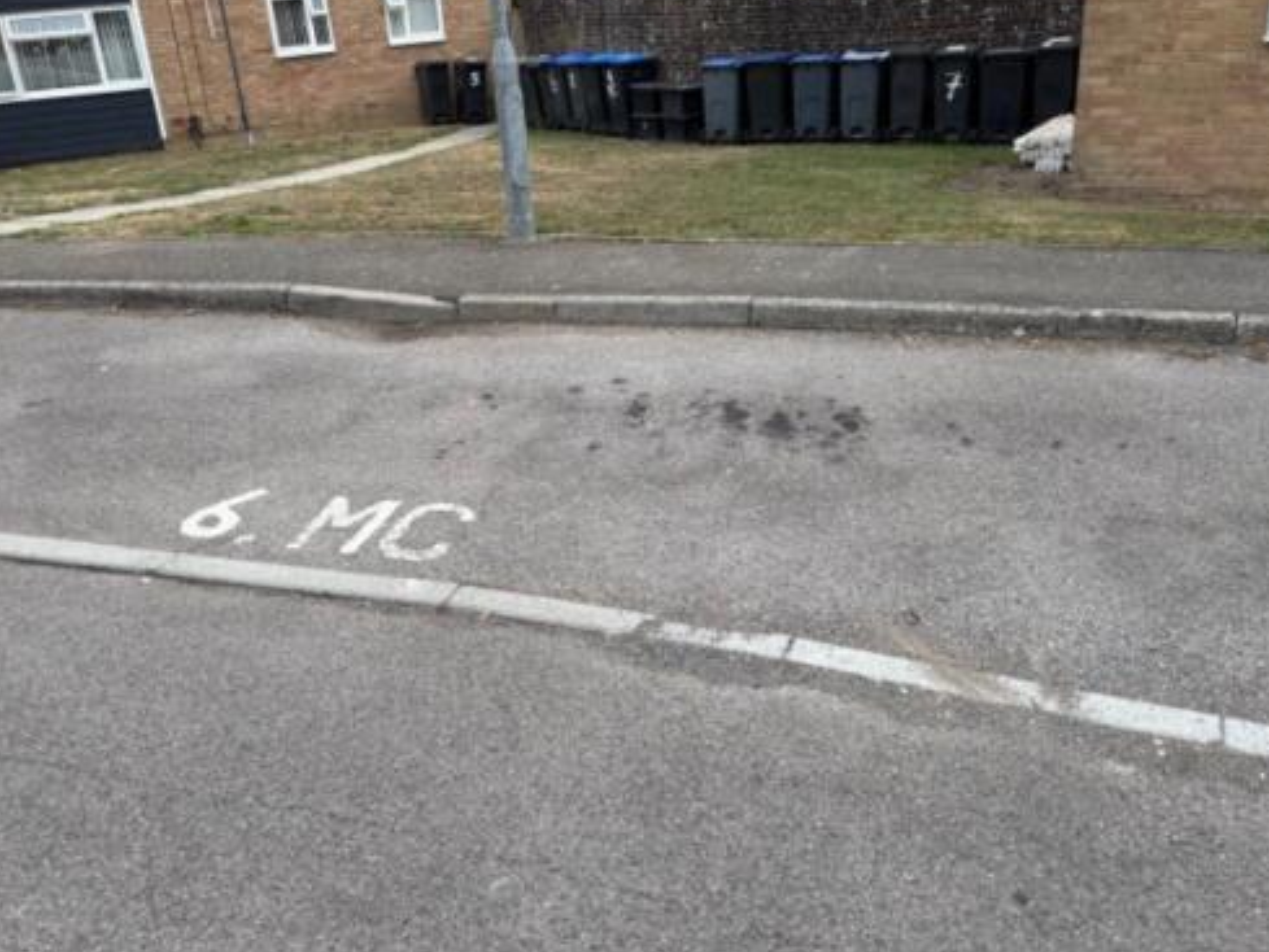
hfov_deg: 58.3
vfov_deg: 45.4
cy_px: 447
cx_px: 611
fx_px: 1137
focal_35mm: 31
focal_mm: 5.96
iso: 50
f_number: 1.6
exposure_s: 1/1418
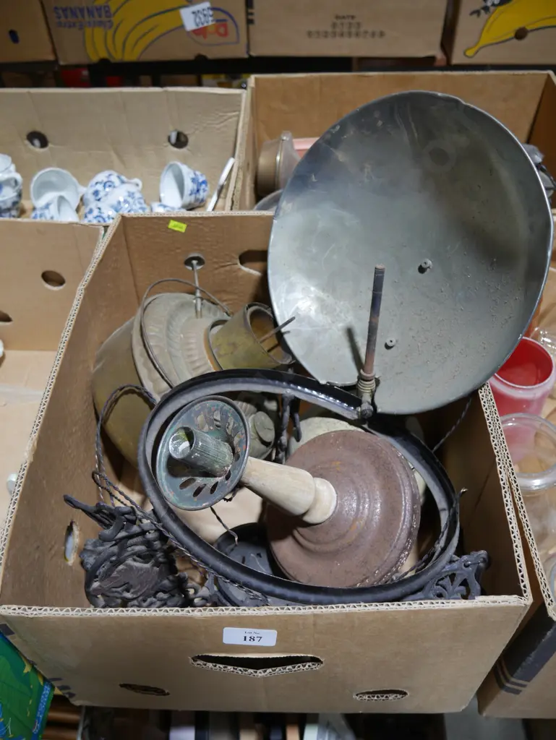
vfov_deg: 63.4
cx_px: 278
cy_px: 370
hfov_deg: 49.8
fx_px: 599
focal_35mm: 28
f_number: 3.5
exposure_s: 1/60
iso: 250
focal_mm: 14
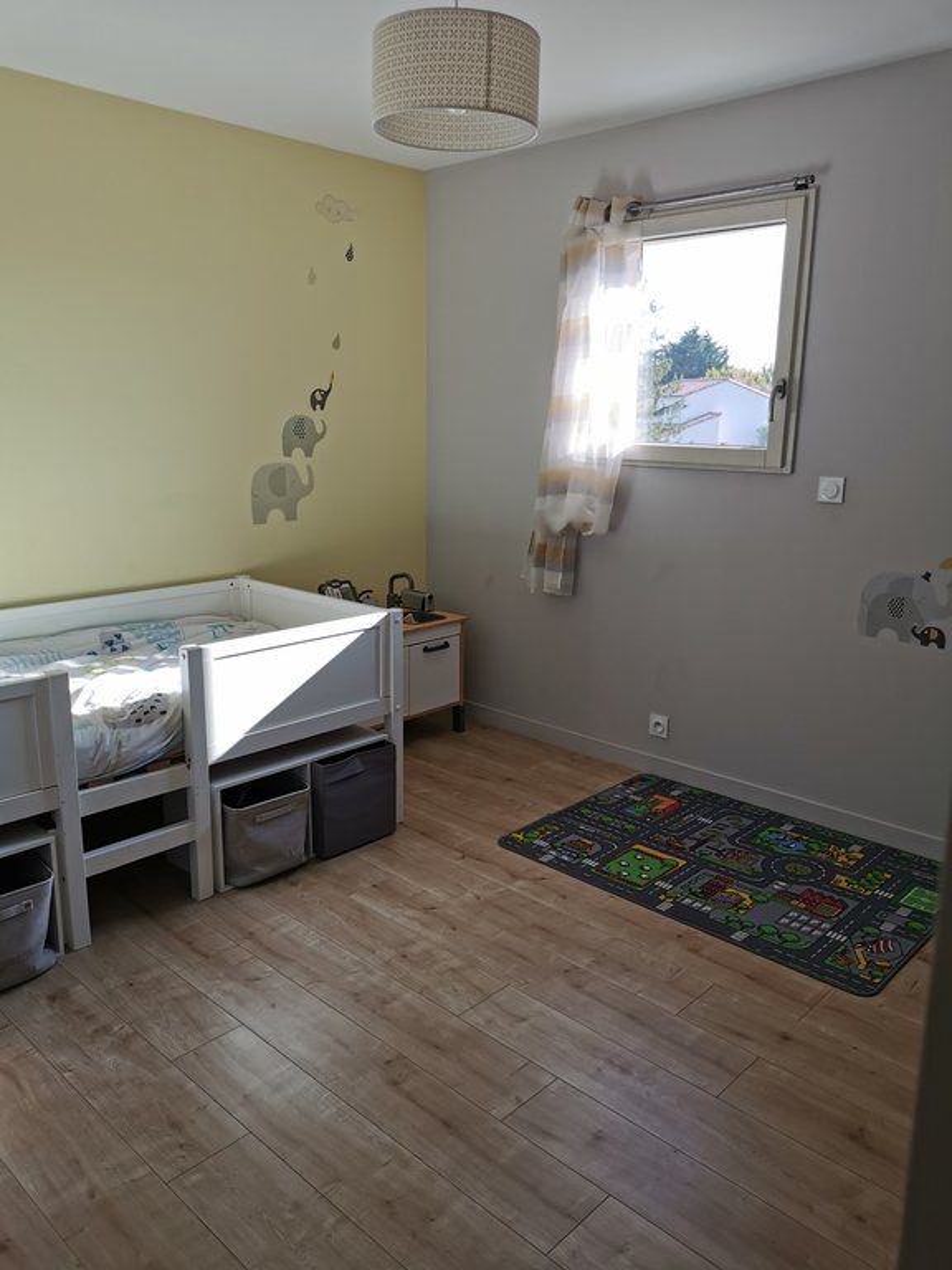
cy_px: 635
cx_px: 476
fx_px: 990
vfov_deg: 65.3
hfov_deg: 51.4
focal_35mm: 27
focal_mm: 5.58
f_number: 1.8
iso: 50
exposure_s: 1/199
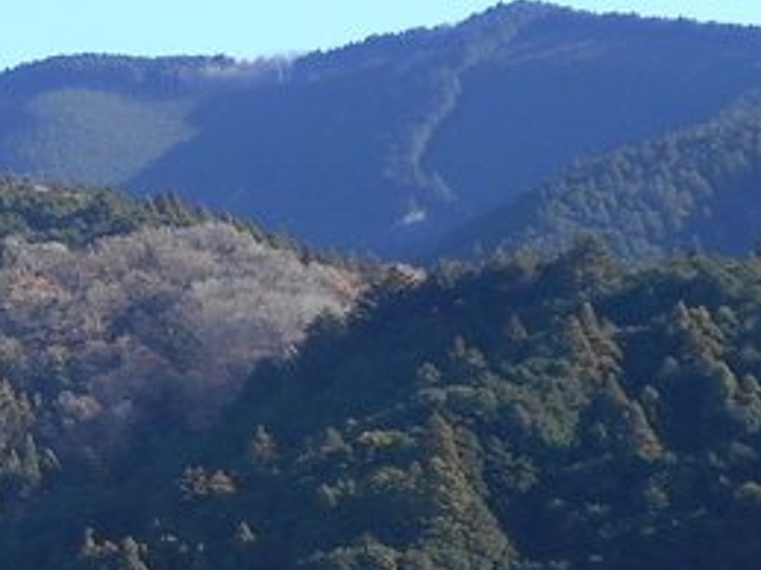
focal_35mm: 181
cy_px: 335
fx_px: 3977
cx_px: -479
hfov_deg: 10.4
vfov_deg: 8.2
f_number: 3.9
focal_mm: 6.7
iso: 80
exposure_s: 1/250
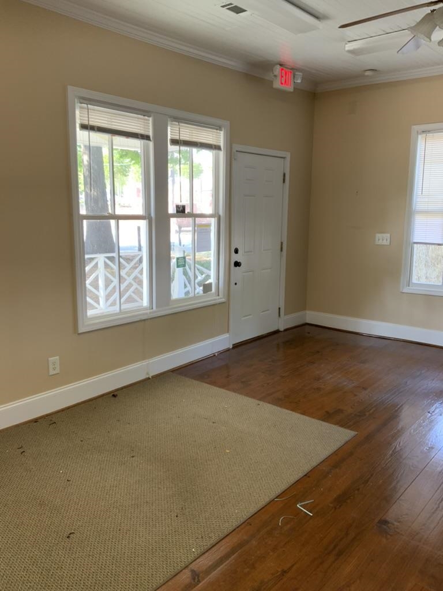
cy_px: 296
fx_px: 495
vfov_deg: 61.7
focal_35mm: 29
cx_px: 222
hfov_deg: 48.2
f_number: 1.8
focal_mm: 3
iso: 40
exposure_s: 1/60
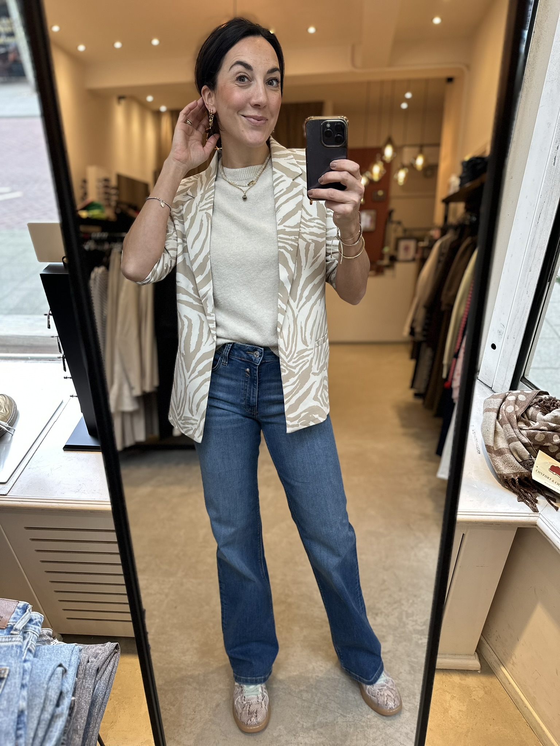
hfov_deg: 56.8
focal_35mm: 24
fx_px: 518
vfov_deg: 71.6
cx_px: 280
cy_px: 373
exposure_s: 1/100
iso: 160
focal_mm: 6.86
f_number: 1.78
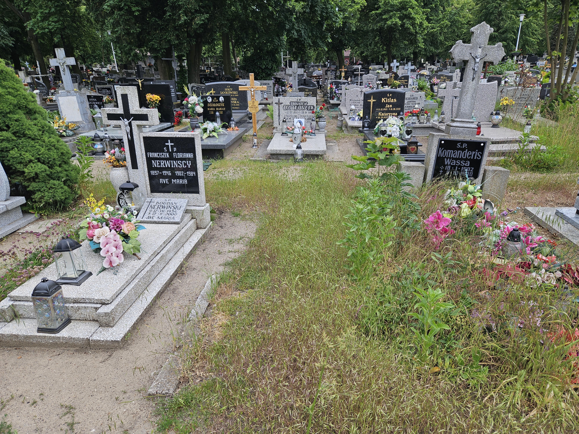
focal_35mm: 23
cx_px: 290
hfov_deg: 73.9
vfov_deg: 58.9
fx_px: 385
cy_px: 217
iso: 25
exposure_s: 1/563
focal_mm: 5.4
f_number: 1.8
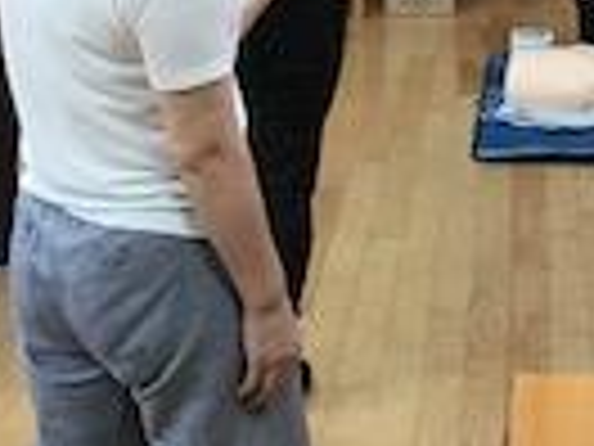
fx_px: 1939
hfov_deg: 17.2
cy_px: -216
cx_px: 540
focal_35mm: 113
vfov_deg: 12.5
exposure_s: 1/30
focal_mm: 3.3
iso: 50
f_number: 2.4
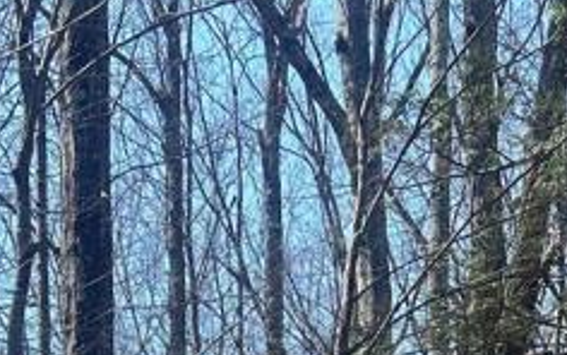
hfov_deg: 18.6
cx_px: 257
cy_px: 1003
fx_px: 1732
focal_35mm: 112
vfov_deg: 9.6
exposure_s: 1/1511
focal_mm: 5.7
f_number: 1.5
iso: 50
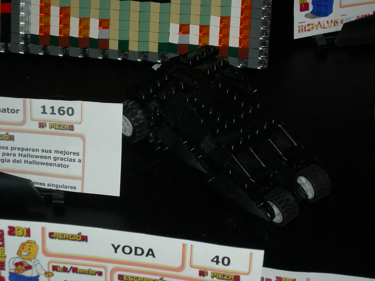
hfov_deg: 17.9
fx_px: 1192
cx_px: 188
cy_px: 140
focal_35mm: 110
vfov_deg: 13.5
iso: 64
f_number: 4.8
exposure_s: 1/120
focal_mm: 23
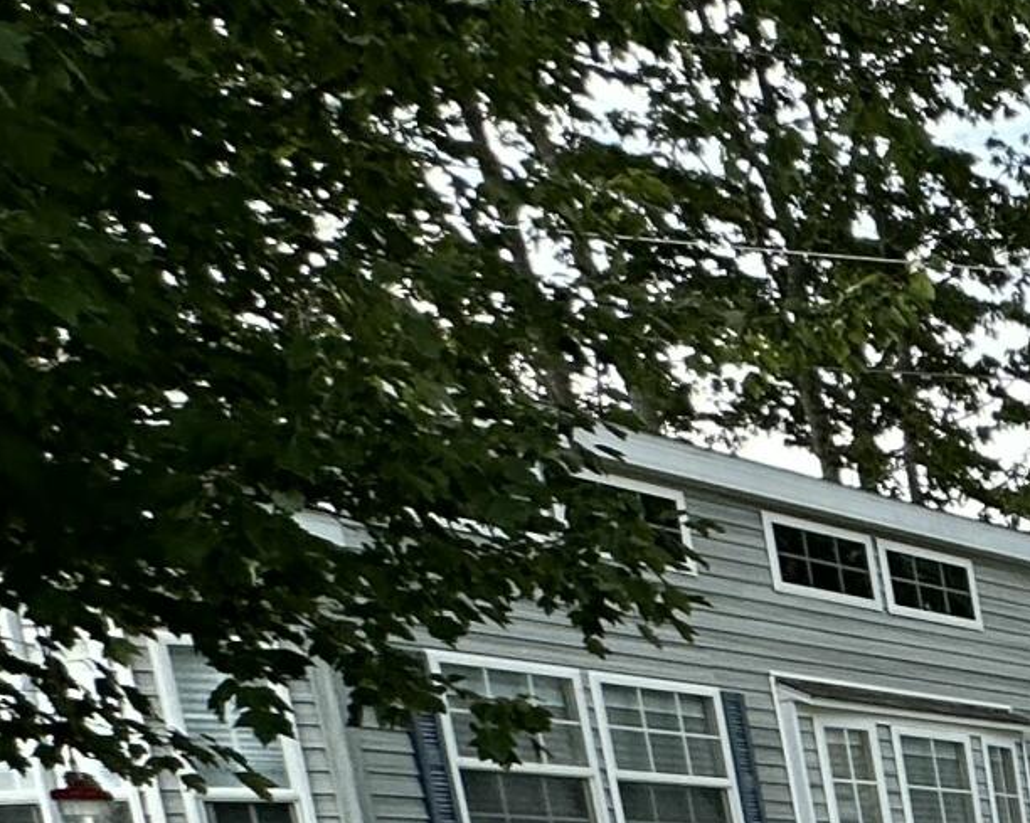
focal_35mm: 67
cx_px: 2511
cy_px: 1306
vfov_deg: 19.3
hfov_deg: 14.9
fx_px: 2041
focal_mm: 2.22
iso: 40
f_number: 2.2
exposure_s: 1/278
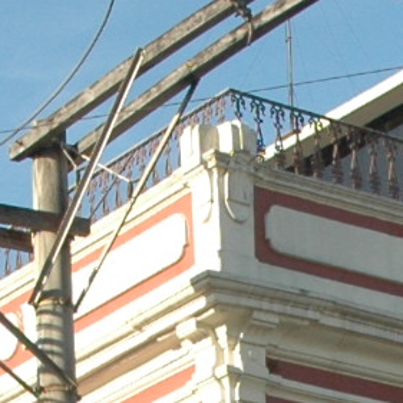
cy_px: 918
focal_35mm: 244
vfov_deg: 6.8
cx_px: 483
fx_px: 3214
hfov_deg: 7.1
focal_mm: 24
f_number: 7.1
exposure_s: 1/500
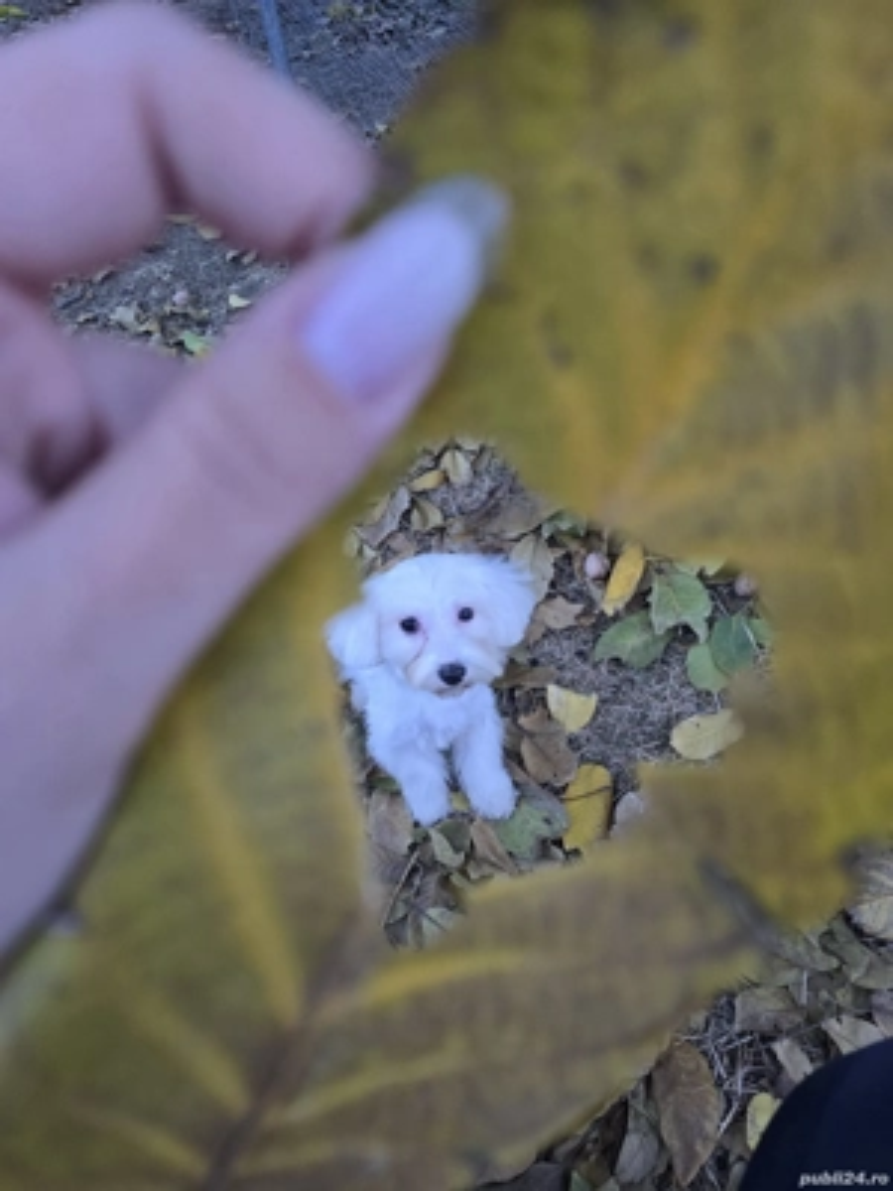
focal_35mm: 23
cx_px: 446
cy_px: 596
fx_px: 791
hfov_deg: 58.9
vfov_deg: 73.9
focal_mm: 6.3
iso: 320
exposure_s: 1/34
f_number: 1.7
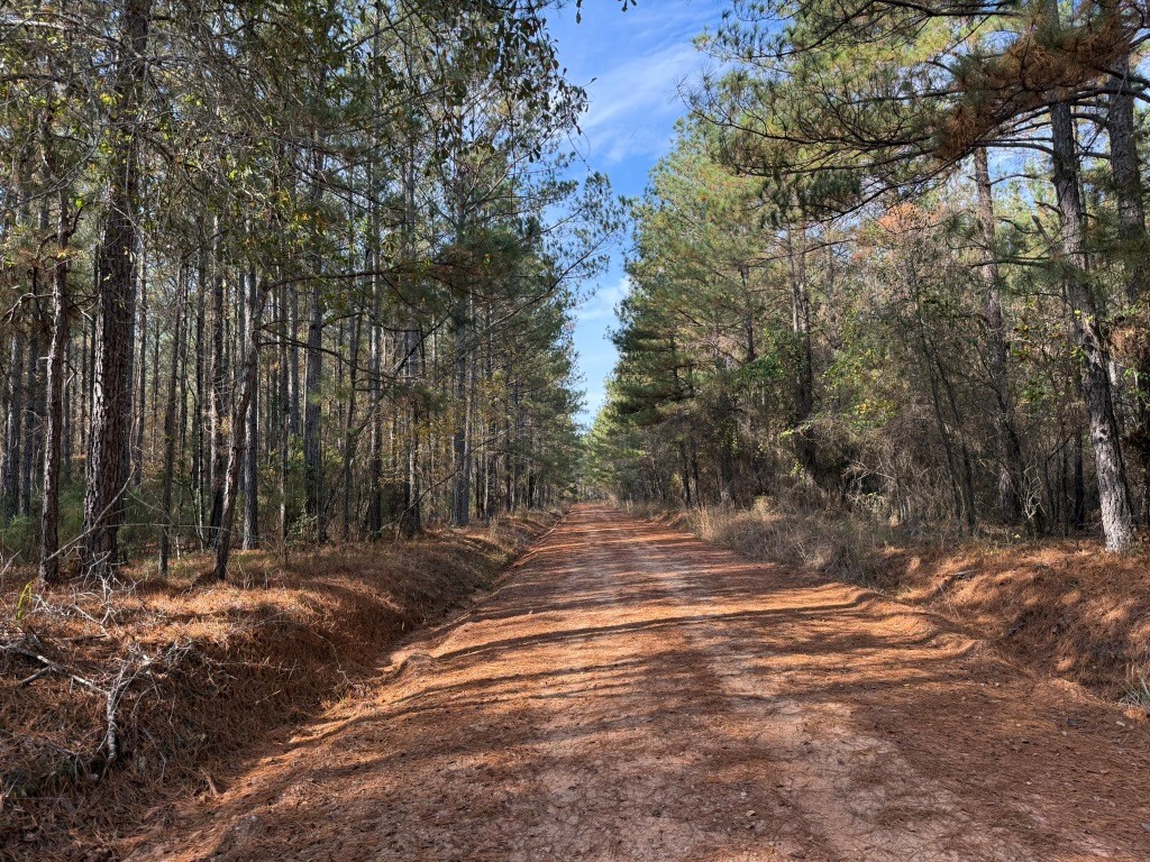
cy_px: 431
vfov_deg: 56.8
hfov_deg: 71.6
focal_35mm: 24
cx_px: 575
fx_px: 797
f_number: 1.78
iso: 100
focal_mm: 6.76
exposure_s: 1/715
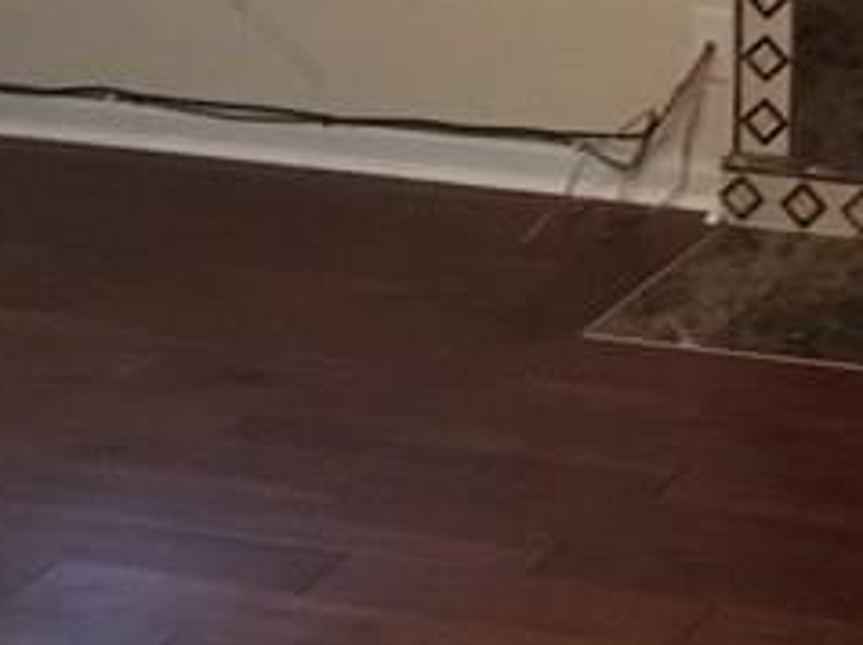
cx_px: 1019
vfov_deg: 11.2
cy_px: -424
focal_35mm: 125
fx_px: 3113
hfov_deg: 15.3
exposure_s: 1/15
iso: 320
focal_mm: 4.15
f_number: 2.2
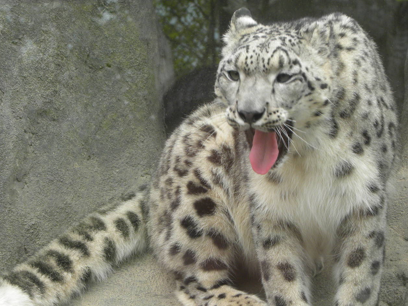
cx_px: 177
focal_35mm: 269
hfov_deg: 7.4
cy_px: 189
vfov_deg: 5.5
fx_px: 3171
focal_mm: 37.7
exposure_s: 1/69.8
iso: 106
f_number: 4.5
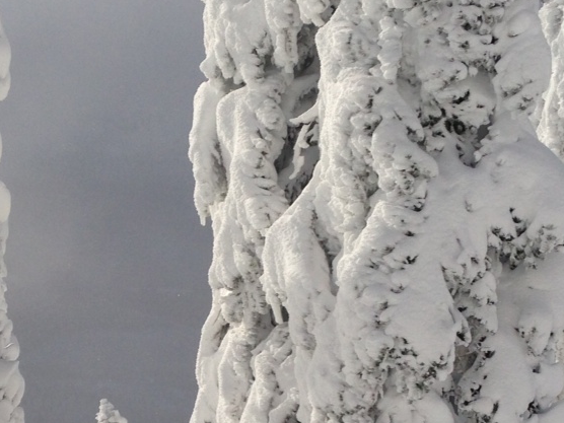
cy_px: 345
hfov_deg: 20.6
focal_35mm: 95
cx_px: 193
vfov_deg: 15.5
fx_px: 1548
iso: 50
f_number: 2.4
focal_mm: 4.13
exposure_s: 1/4525
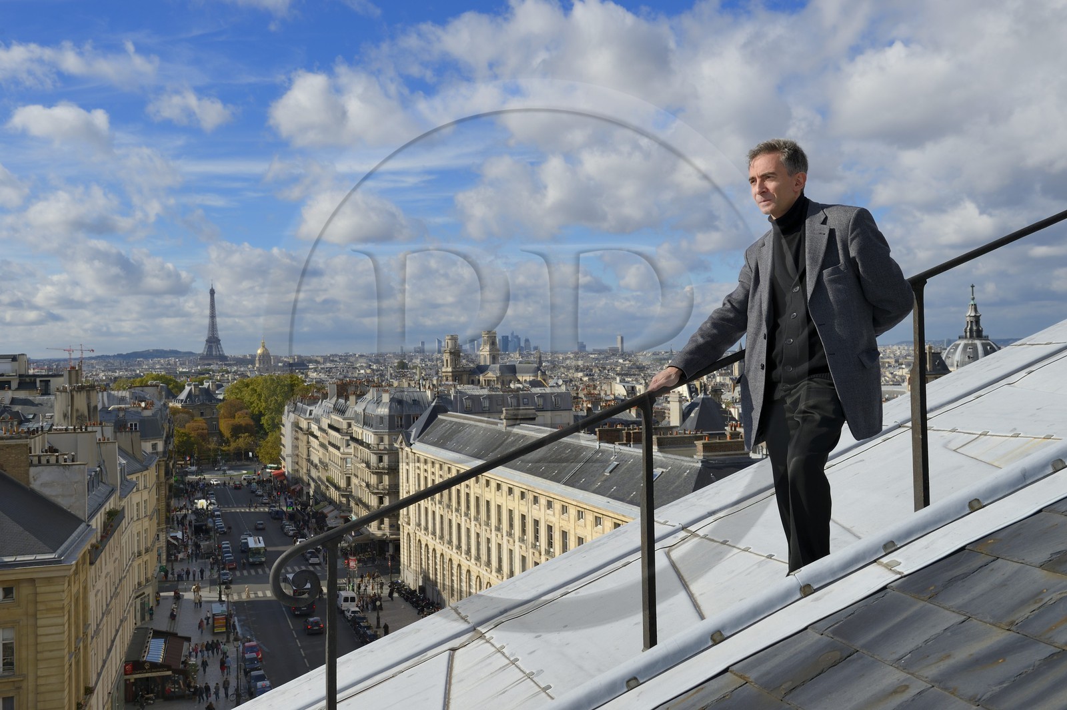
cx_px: 534
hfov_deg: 50.7
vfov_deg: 35.0
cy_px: 355
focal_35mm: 38
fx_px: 1125
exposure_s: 1/200
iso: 100
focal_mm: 38
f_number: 10
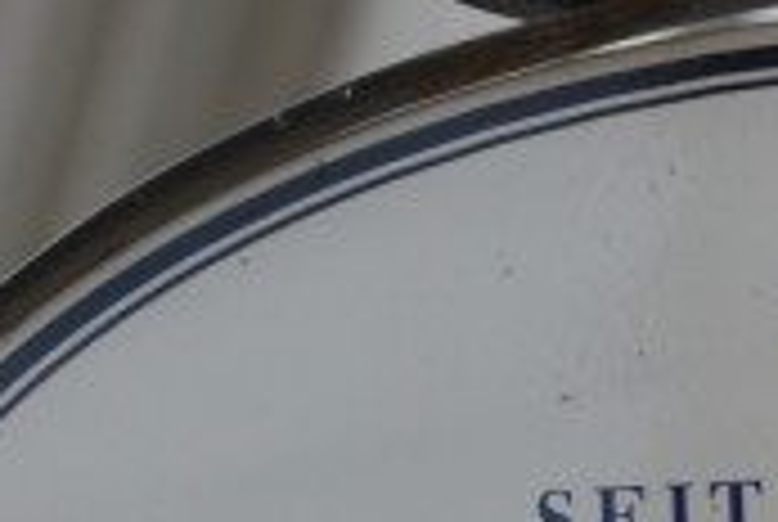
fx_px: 18945
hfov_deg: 2.3
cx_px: 1095
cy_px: 1120
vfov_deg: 1.6
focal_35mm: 875
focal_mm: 135
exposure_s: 1/640
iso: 200
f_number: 6.3
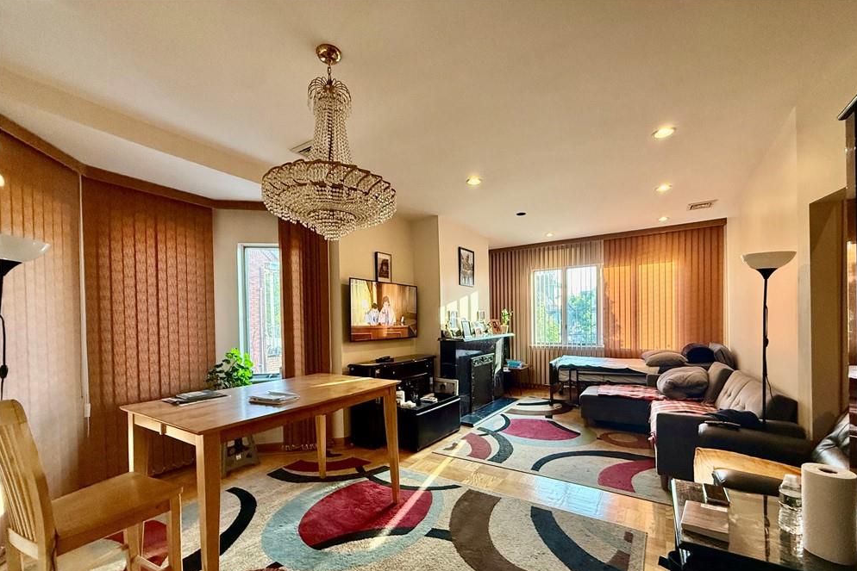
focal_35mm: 15
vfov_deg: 76.9
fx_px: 357
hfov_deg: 100.4
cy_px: 327
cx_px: 438
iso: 320
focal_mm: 2.22
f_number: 2.2
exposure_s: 1/120
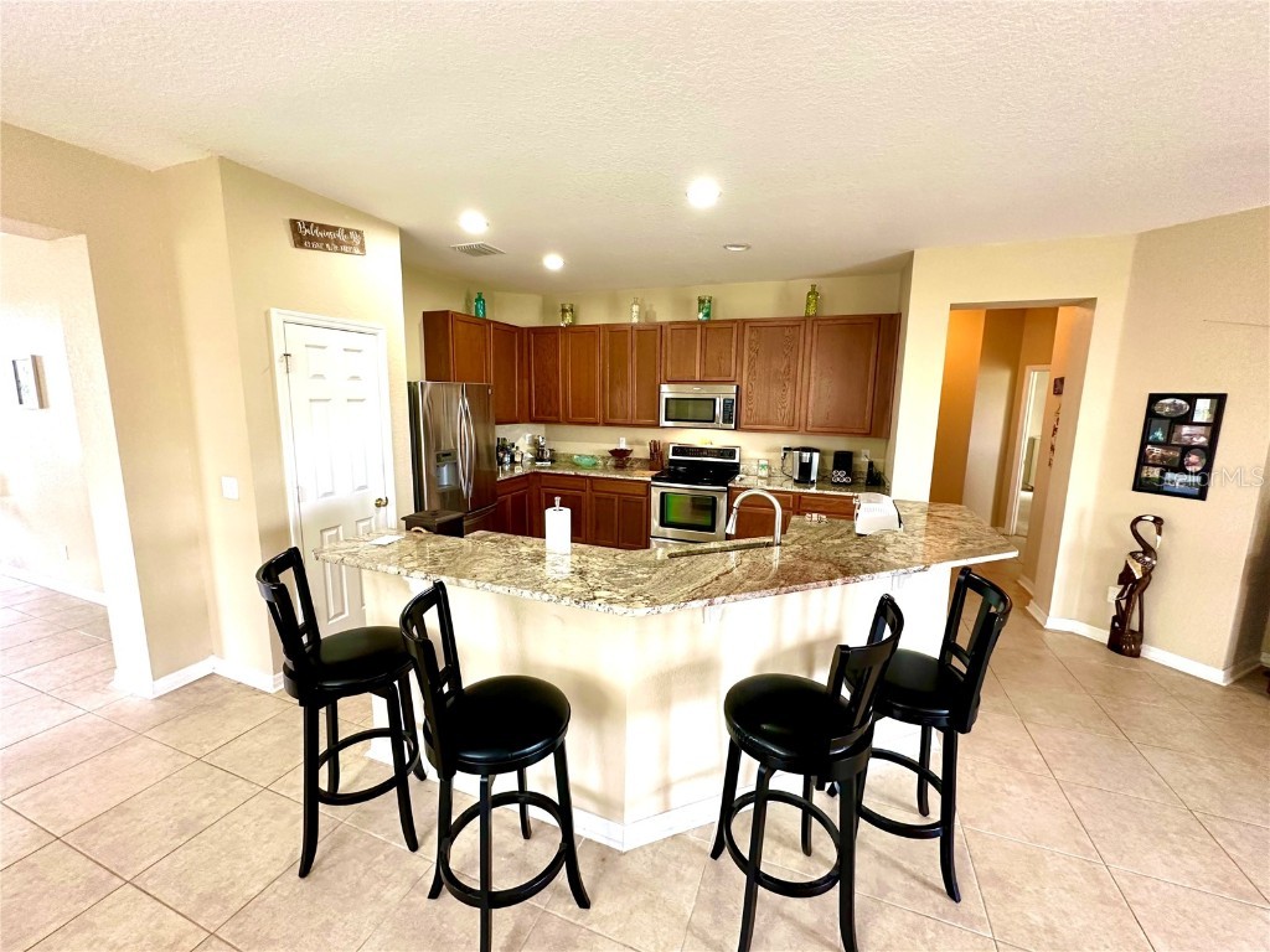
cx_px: 635
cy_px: 476
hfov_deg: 102.1
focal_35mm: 14
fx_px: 514
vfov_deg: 85.7
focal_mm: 2.22
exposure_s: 1/60
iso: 250
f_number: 2.2
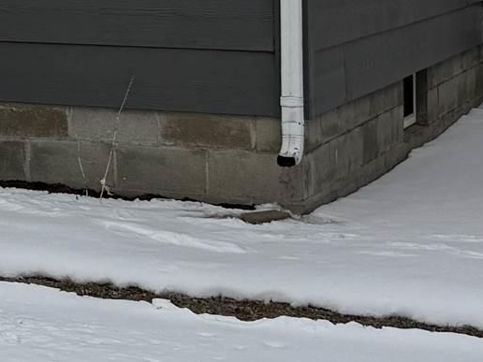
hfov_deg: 12.5
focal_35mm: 143
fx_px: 1995
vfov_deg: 10.1
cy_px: -150
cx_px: -403
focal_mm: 6.76
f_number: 1.78
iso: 80
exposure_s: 1/9091
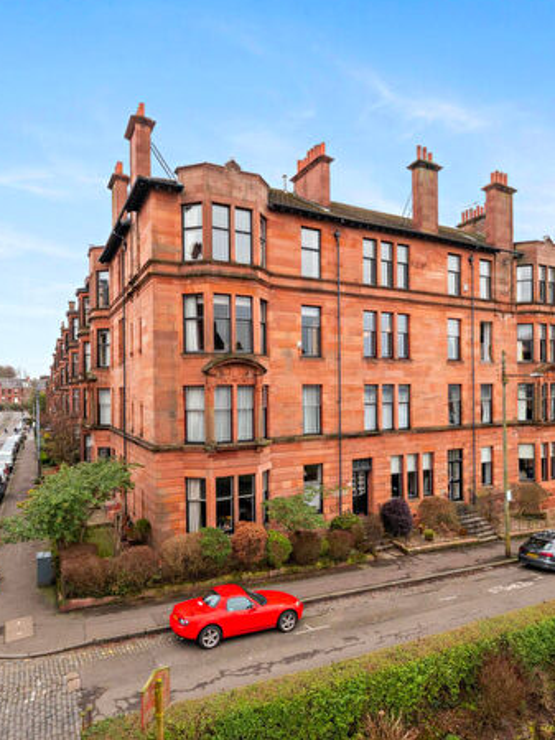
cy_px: 360
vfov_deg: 79.0
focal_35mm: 21
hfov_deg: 63.2
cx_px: 316
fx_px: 449
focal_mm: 14
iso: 640
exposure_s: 1/320
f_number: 8
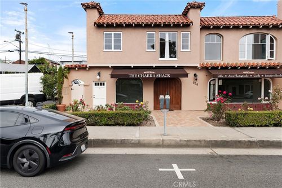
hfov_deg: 73.8
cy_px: 94
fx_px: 188
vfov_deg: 53.1
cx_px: 141
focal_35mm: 24
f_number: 9
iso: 400
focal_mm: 24
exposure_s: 1/400
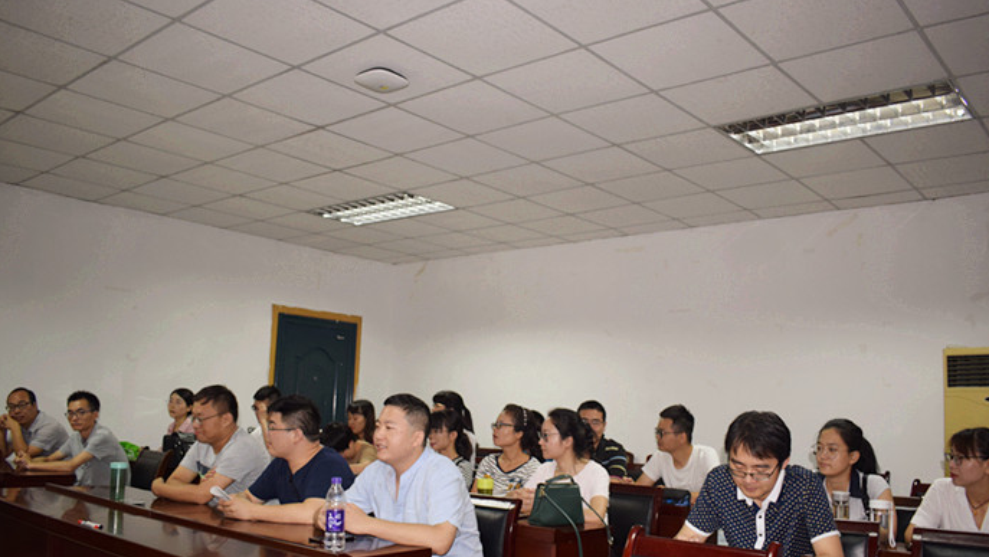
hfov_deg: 61.0
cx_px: 501
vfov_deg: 36.6
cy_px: 321
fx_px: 839
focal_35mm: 32
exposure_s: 1/60
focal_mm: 20
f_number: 3.5
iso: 1000
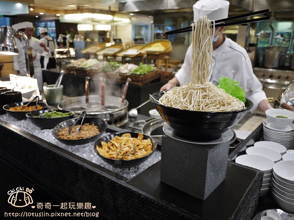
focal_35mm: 28
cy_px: 110
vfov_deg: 49.7
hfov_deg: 63.4
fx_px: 238
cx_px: 147
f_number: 2.5
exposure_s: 1/60
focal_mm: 14
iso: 400
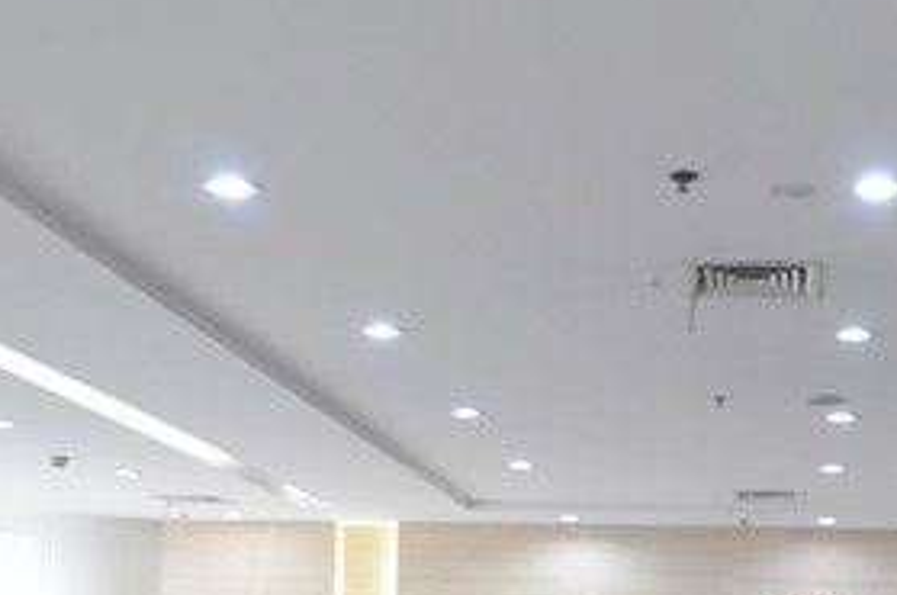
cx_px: 759
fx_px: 1542
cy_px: 632
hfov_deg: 31.3
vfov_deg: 20.9
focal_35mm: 62
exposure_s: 1/80
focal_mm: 18
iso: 1000
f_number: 4
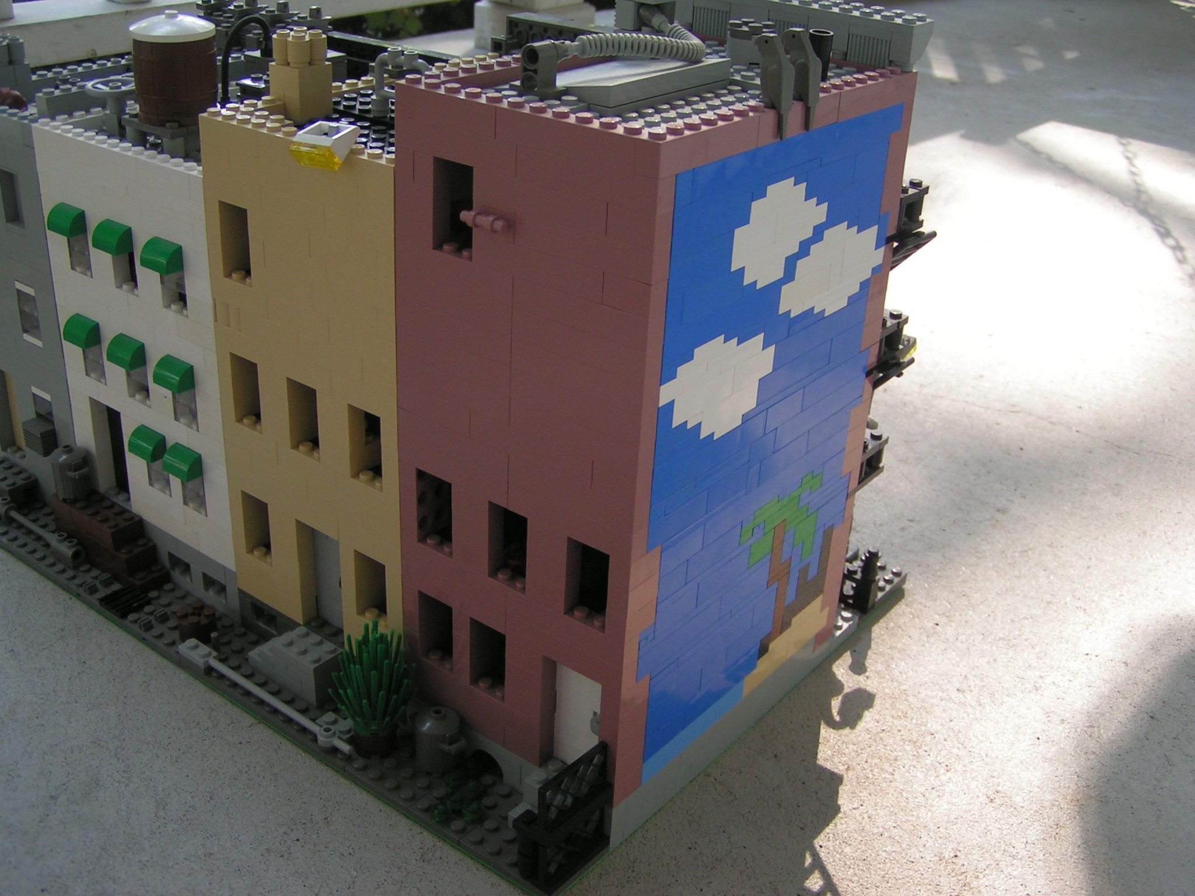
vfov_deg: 37.7
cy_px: 448
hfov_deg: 49.0
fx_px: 1312
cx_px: 598
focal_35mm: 38
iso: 50
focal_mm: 5.8
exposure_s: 1/100
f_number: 2.8
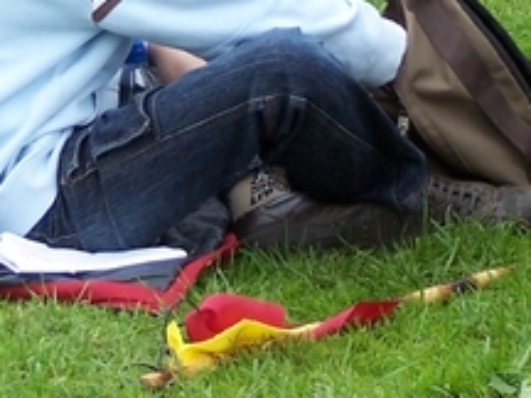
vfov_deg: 3.9
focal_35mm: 377
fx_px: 5783
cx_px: 297
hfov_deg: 5.3
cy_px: -265
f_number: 3.2
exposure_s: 1/250
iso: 80
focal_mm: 17.5
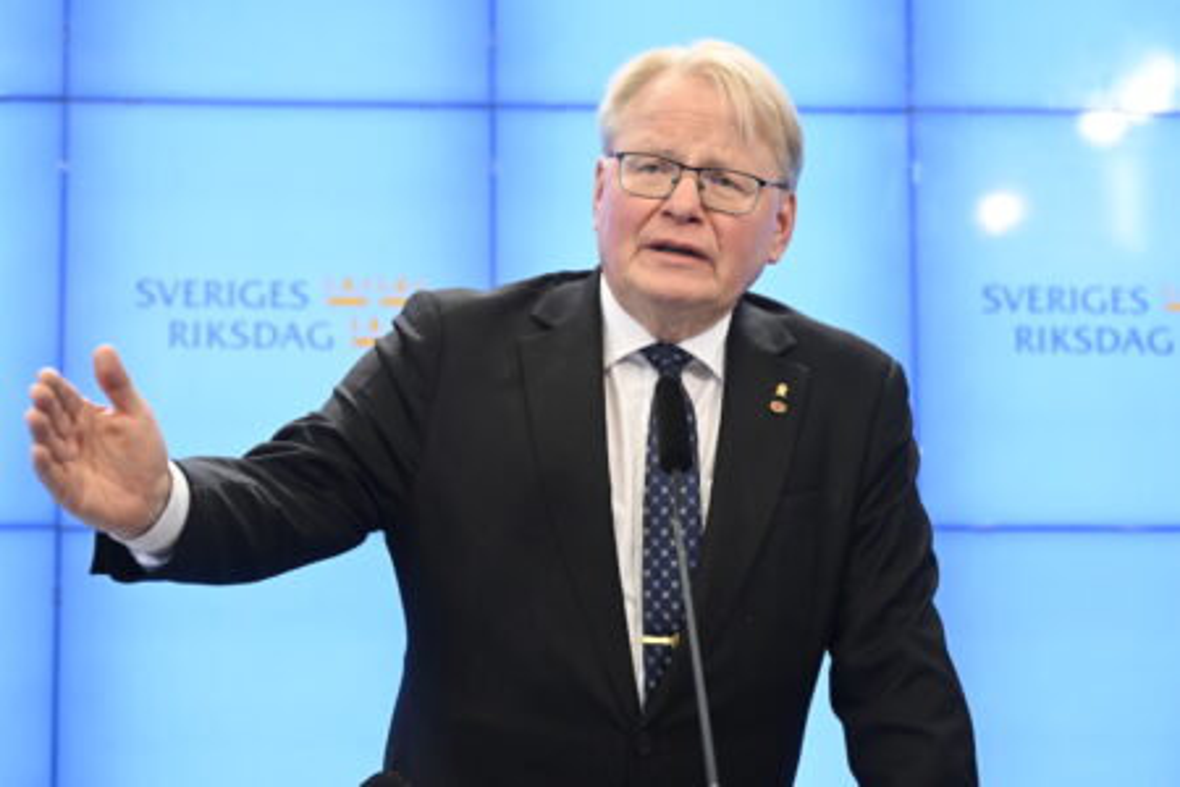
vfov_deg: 15.5
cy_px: 394
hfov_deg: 23.1
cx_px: 590
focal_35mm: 88
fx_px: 2884
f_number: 4
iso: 3200
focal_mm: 88
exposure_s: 1/400
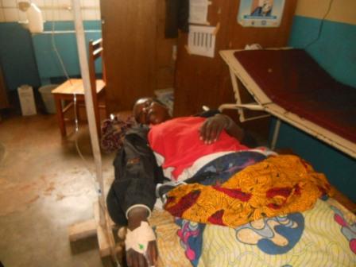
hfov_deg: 65.3
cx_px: 178
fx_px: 278
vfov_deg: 51.4
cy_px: 134
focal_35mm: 27
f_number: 8
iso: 400
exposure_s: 1/15
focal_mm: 4.9
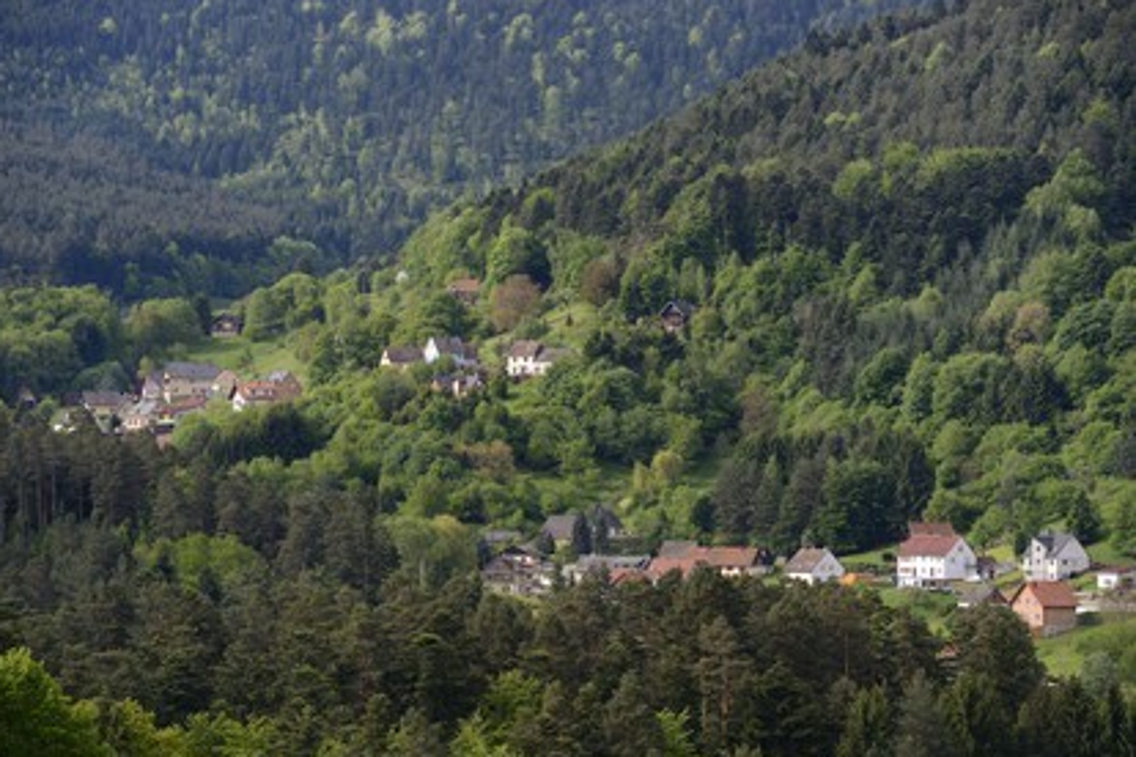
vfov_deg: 9.7
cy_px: 381
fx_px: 4481
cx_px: 563
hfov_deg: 14.4
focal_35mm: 142
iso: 200
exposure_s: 1/320
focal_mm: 140
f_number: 6.3
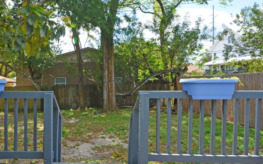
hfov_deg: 65.7
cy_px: 85
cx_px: 78
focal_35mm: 27
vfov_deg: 46.0
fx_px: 194
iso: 160
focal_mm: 10
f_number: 16
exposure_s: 1/25
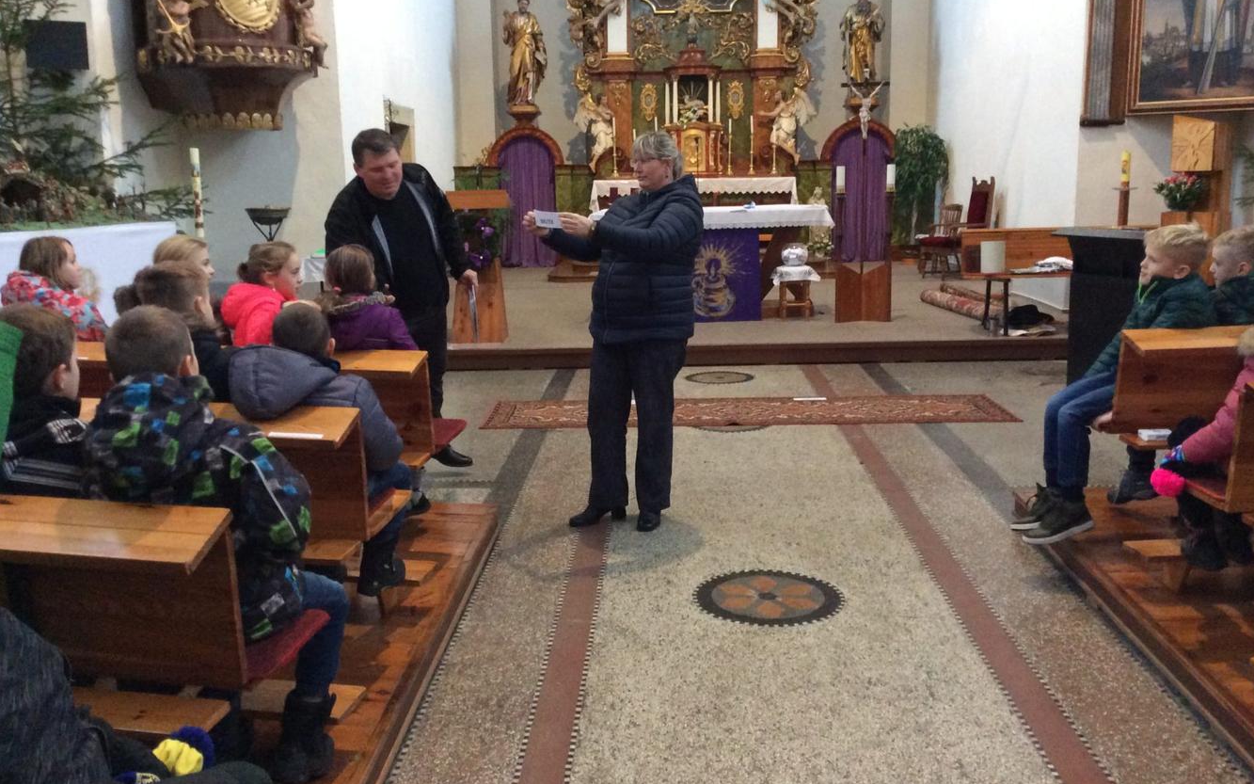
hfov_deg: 56.7
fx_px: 1162
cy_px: 353
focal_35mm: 34
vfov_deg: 37.2
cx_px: 627
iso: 320
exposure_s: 1/25
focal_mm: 3.3
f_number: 2.4
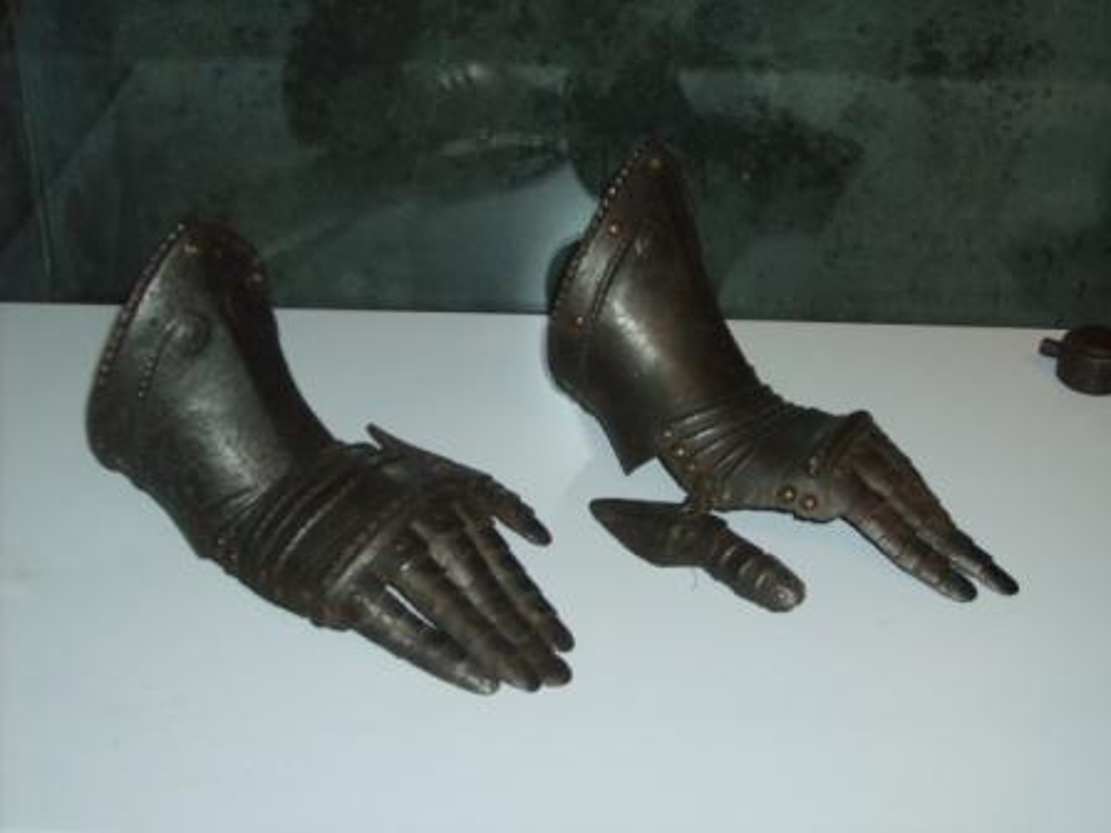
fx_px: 1669
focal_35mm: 52
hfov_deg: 36.8
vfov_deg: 28.0
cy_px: 416
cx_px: 556
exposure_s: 1/45
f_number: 3.3
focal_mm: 8.7
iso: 100
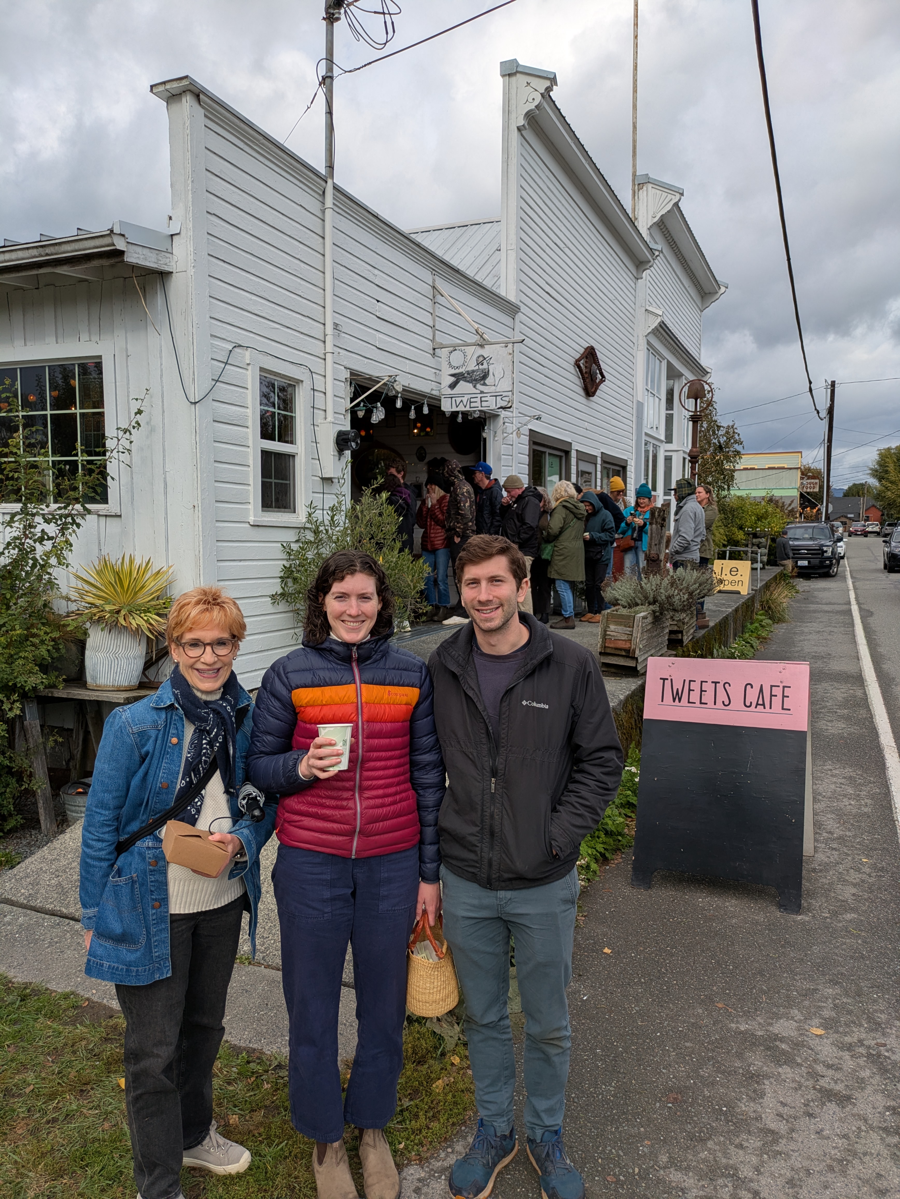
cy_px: 600
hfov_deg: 54.9
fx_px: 866
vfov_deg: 69.4
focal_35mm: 25
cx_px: 450
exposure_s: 1/2222
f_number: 1.89
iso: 51
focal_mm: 5.43
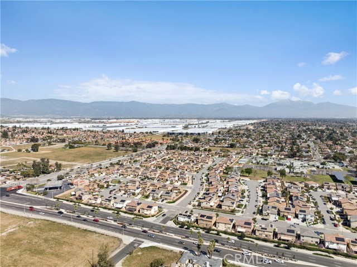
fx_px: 247
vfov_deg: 56.8
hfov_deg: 71.6
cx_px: 178
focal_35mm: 24
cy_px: 134
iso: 100
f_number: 2.8
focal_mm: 12.3
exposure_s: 1/80
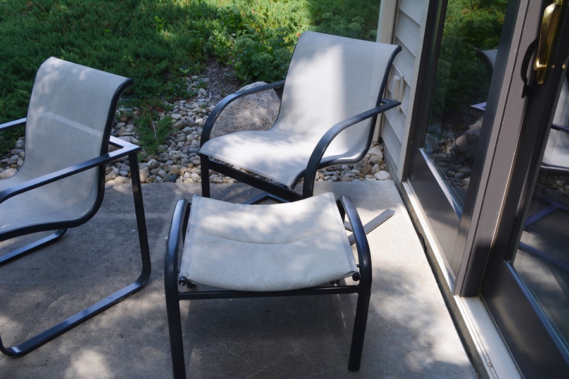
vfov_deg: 36.9
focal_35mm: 36
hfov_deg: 53.1
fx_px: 569
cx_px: 284
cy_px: 190
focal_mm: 24
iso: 200
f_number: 6.3
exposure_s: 1/160
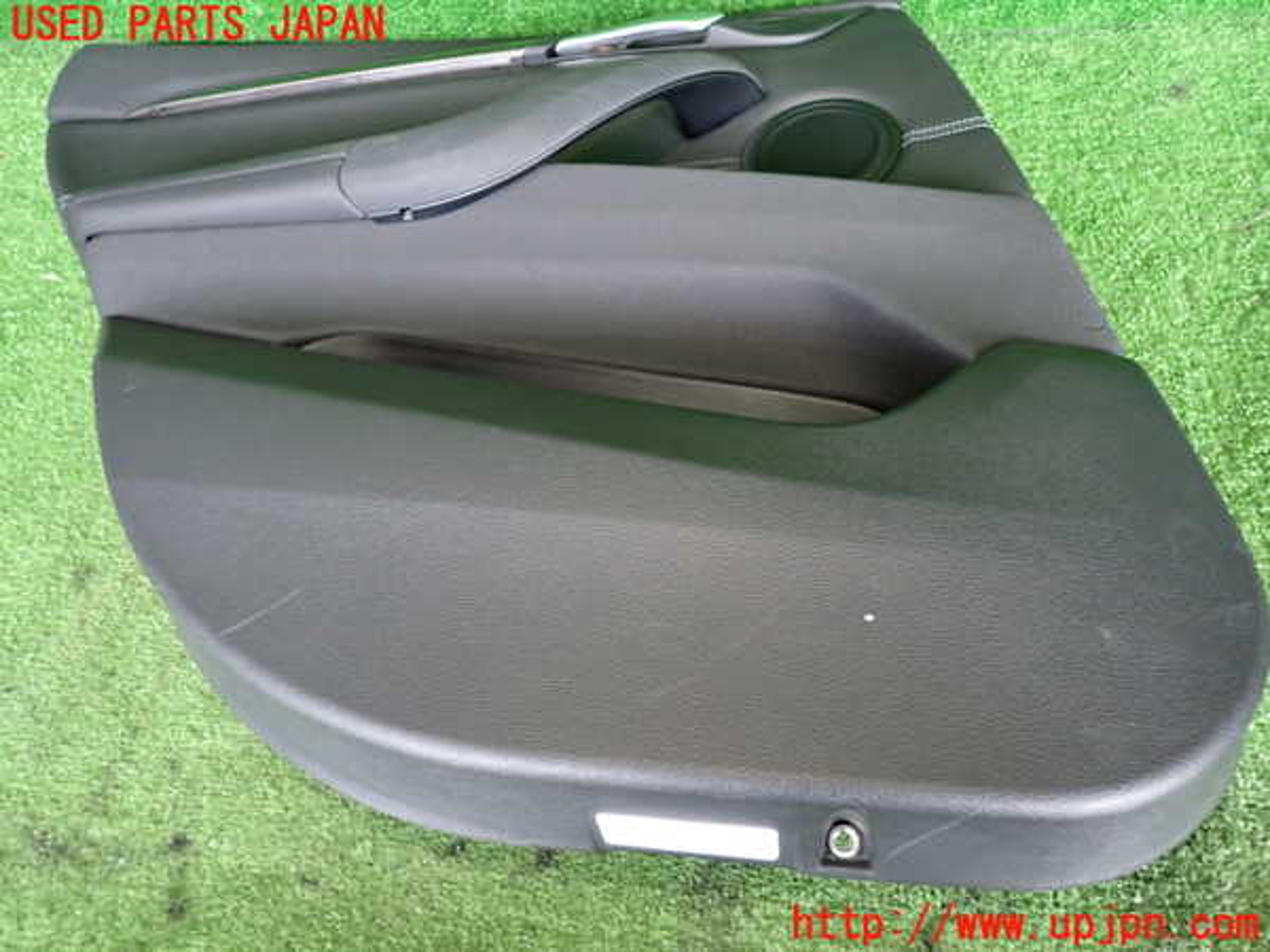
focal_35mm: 25
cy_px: 476
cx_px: 635
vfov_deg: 54.9
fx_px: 917
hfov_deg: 69.4
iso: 400
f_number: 2
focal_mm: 4.5
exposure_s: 1/30
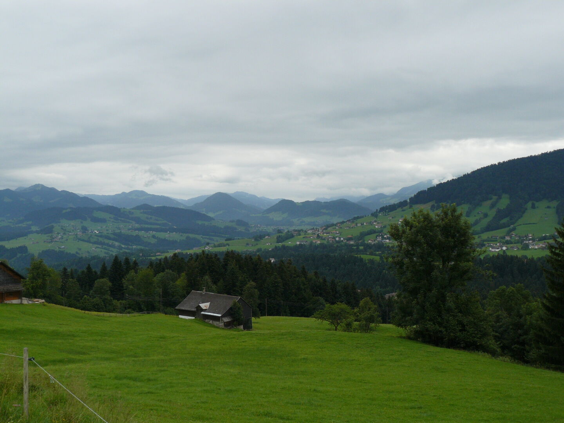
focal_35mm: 36
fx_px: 587
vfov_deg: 39.7
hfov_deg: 51.4
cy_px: 212
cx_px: 282
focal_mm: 6
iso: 100
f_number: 5.6
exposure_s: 1/320
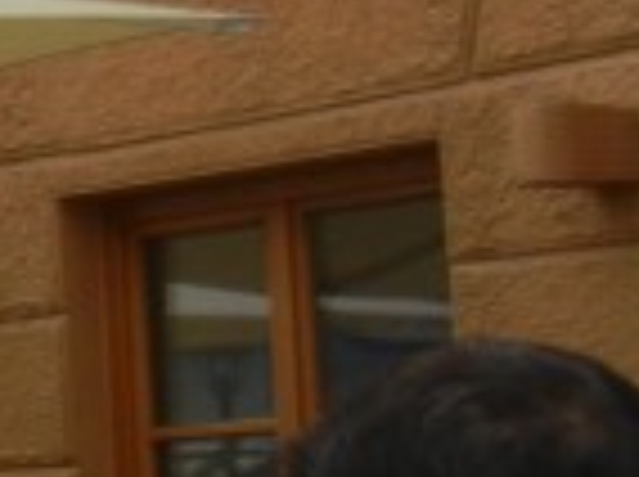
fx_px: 3999
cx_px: -1125
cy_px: 104
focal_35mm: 217
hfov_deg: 8.1
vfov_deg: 6.8
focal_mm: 5.4
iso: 160
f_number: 3.5
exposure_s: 1/735
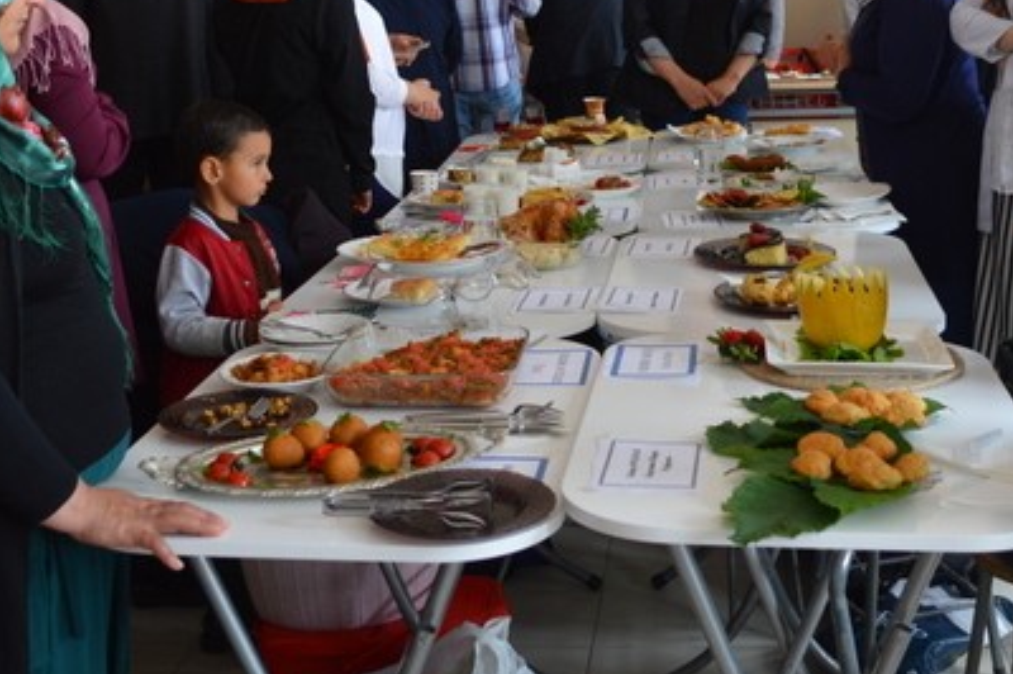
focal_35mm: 54
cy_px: 149
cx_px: 585
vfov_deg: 24.7
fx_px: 1518
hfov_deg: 36.8
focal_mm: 18
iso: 400
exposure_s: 1/40
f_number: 3.5
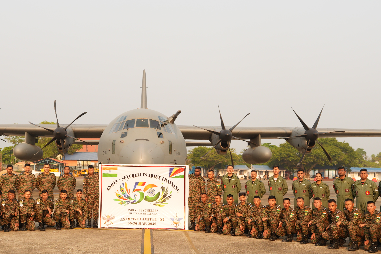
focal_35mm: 52
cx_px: 150
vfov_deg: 26.0
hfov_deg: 38.0
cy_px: 120
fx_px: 550
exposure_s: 1/500
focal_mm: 28
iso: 100
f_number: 3.2
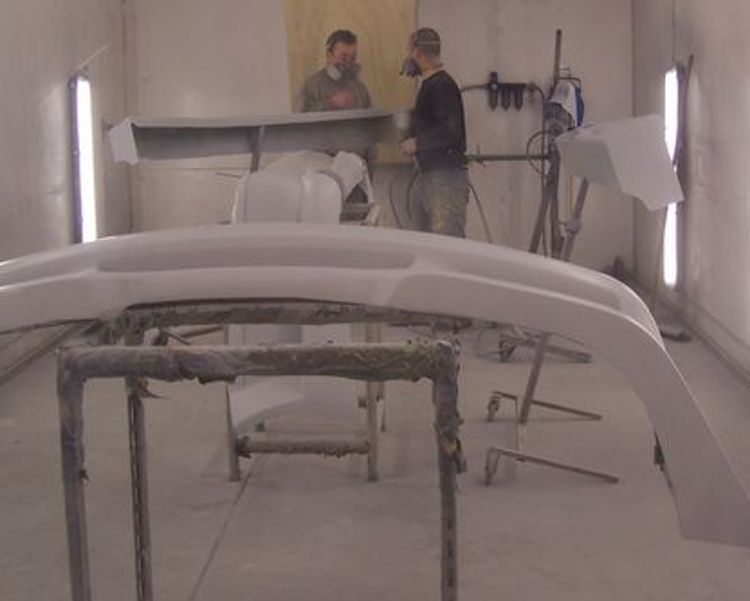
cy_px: 200
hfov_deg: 32.9
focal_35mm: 57
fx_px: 1266
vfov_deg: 26.5
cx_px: 454
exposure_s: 1/30
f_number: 2.8
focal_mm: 6.3
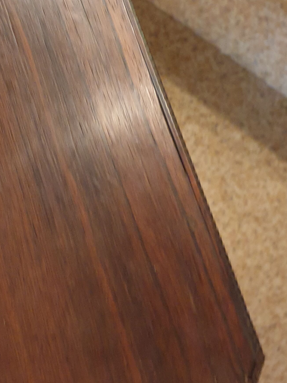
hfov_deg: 23.4
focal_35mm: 60
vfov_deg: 31.7
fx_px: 663
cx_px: 2
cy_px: 106
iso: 250
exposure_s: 1/11
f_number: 1.5
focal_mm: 4.3
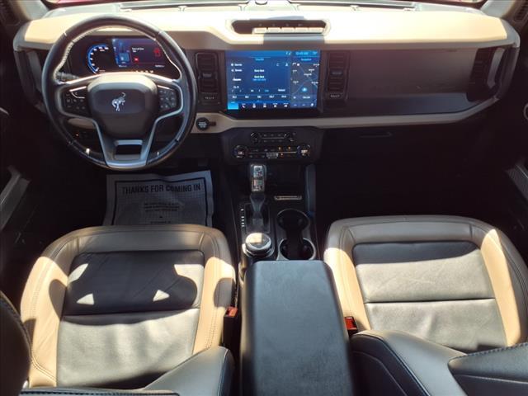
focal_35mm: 27
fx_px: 412
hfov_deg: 65.3
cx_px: 264
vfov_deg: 51.4
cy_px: 198
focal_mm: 3.58
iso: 50
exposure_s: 1/120
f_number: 1.9
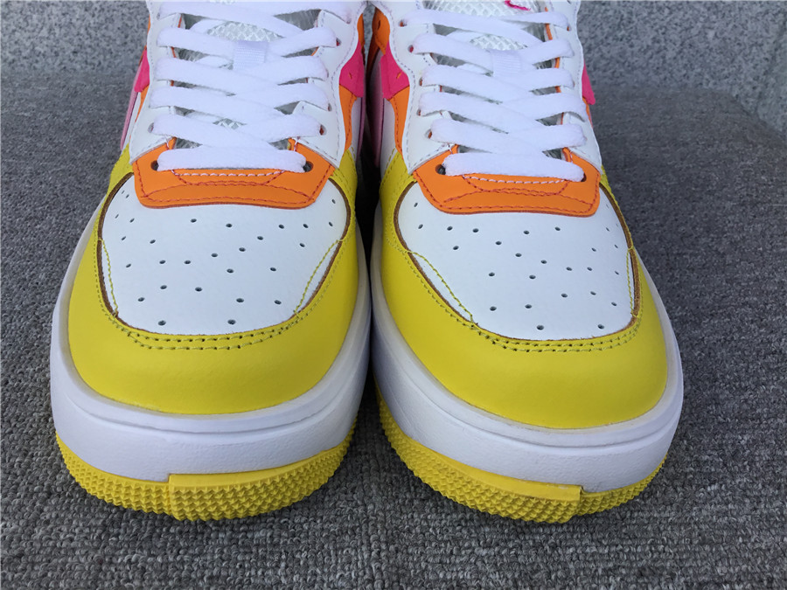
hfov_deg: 58.4
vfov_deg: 45.4
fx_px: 705
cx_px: 394
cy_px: 295
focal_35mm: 31
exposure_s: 1/466
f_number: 2.4
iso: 25
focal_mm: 3.3
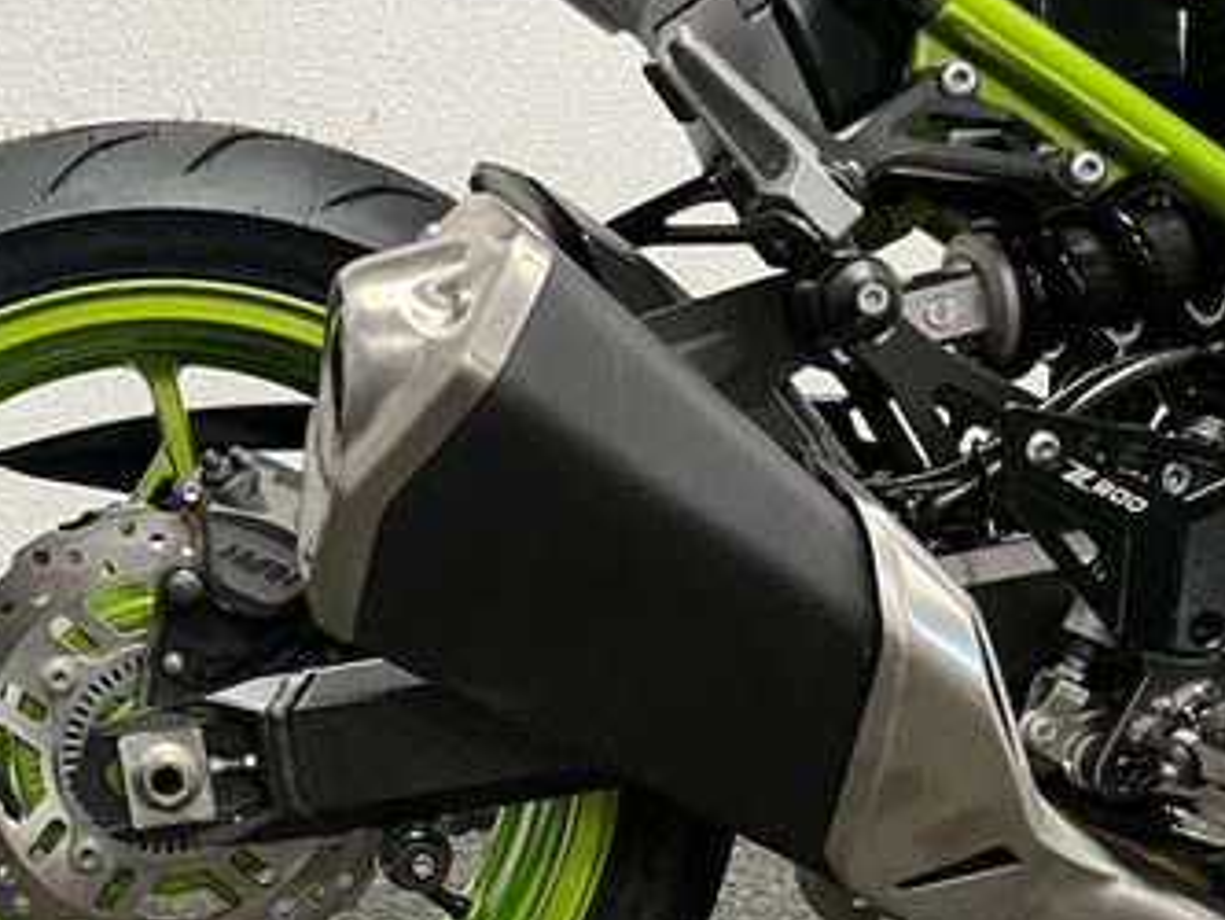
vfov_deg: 28.6
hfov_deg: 36.1
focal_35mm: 50
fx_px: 1770
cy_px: 707
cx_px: 147
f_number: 1.6
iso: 160
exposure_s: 1/50
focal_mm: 5.1
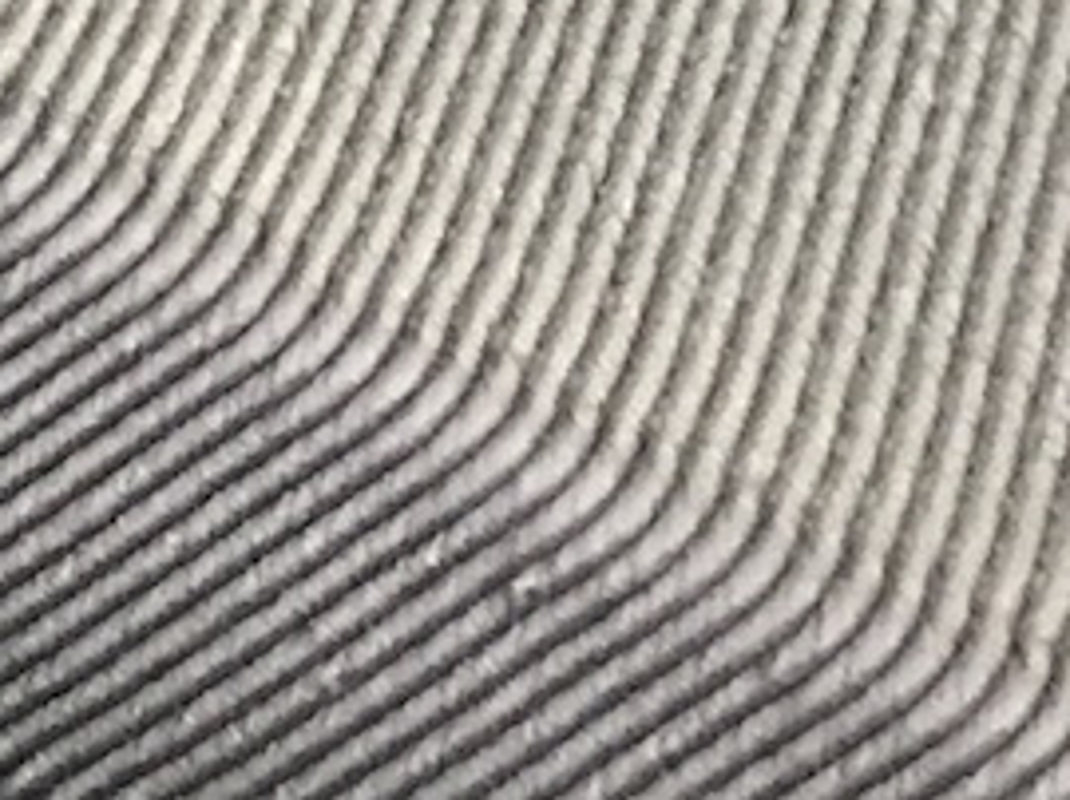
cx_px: -1300
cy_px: -1683
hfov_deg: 9.6
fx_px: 5775
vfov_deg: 7.0
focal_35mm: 187
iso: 80
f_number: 1.8
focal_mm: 3.99
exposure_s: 1/15
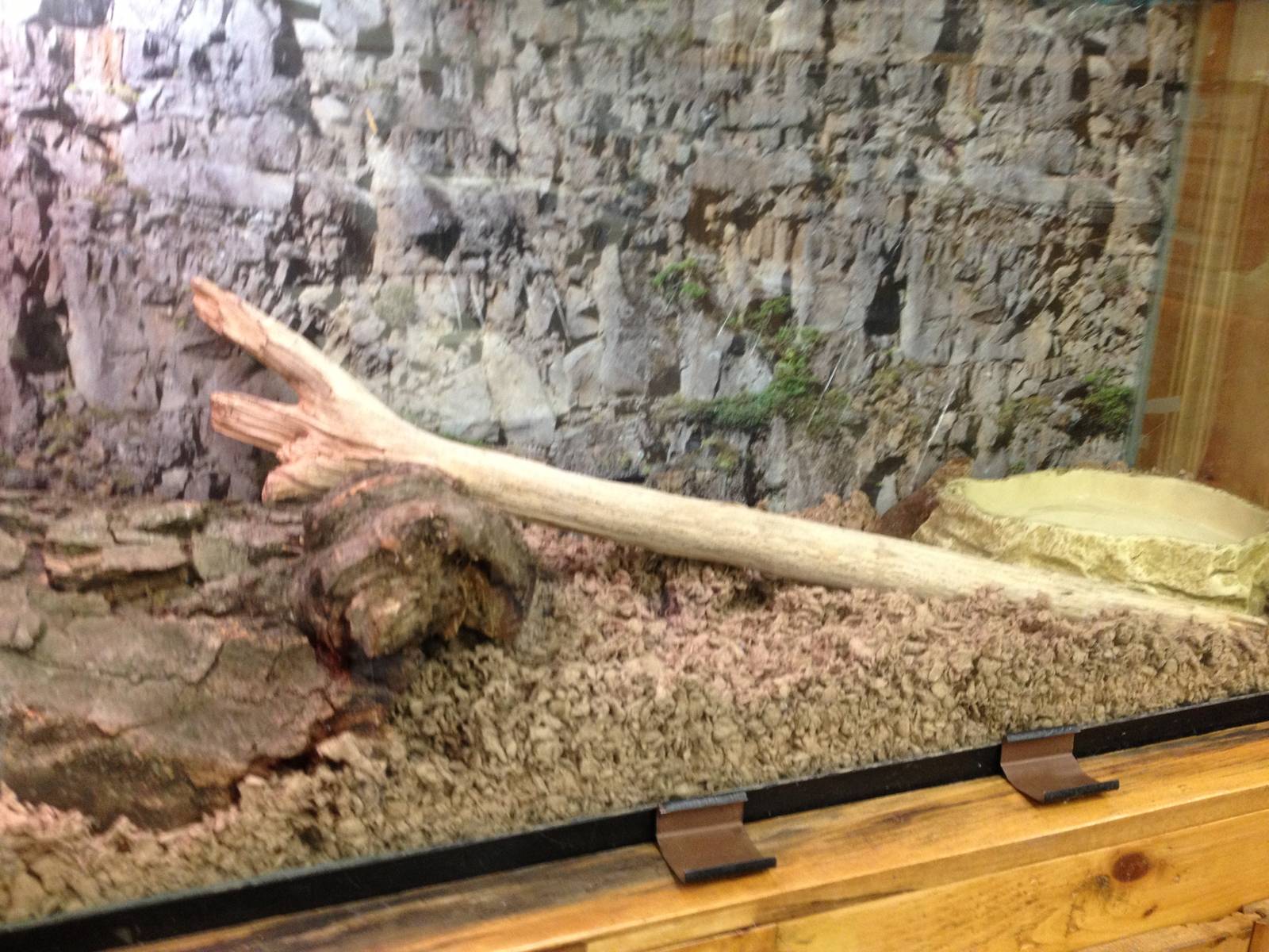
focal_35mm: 35
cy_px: 476
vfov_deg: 40.7
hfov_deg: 52.6
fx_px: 1283
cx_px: 634
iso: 160
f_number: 2.4
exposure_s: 1/20
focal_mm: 4.28
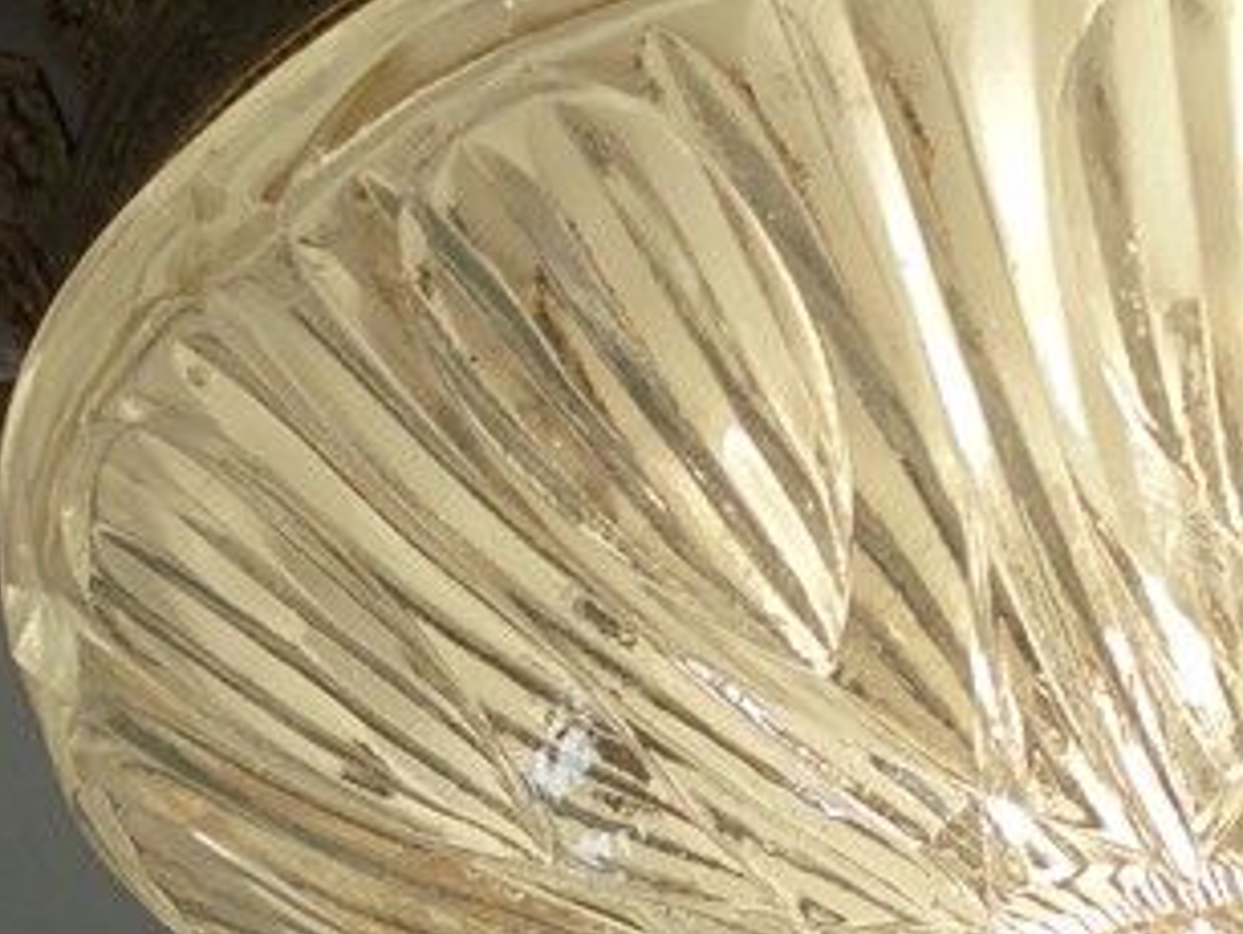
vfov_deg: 14.7
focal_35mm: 100
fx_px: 3594
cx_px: 1288
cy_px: 193
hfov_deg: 19.0
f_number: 4
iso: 100
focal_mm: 6.1
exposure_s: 1/400
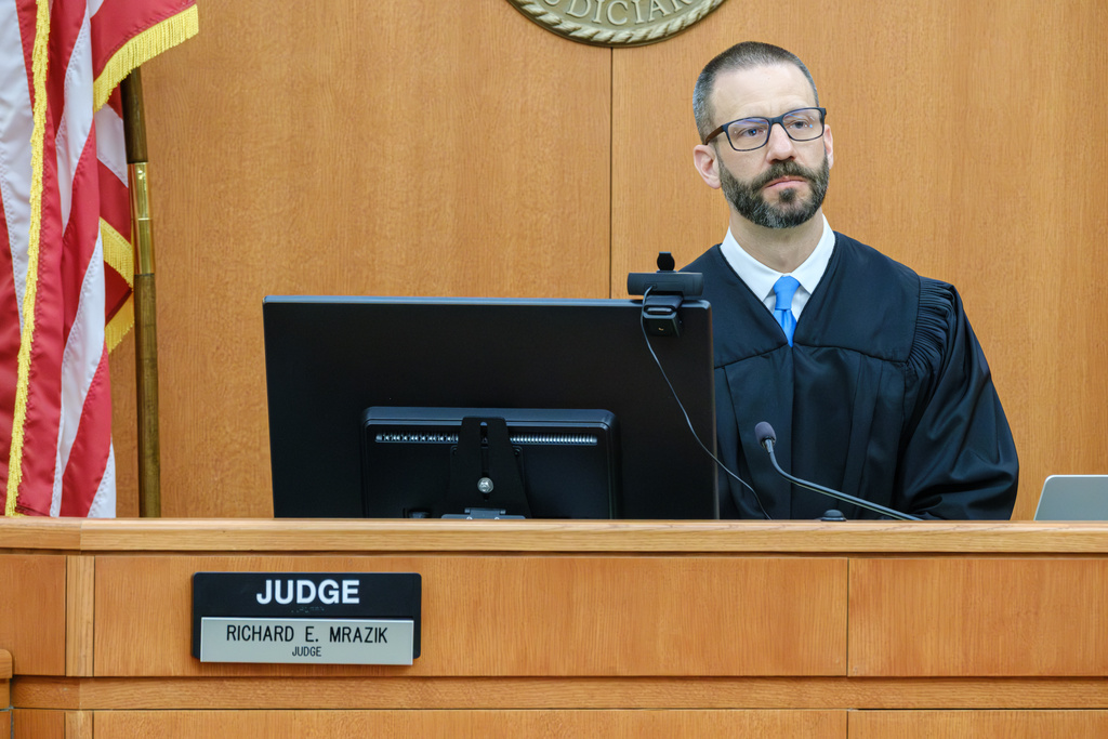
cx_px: 554
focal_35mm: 295
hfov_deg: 7.0
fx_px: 9080
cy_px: 370
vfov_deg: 4.7
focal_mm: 196.6
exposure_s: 1/100
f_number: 7.1
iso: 10000
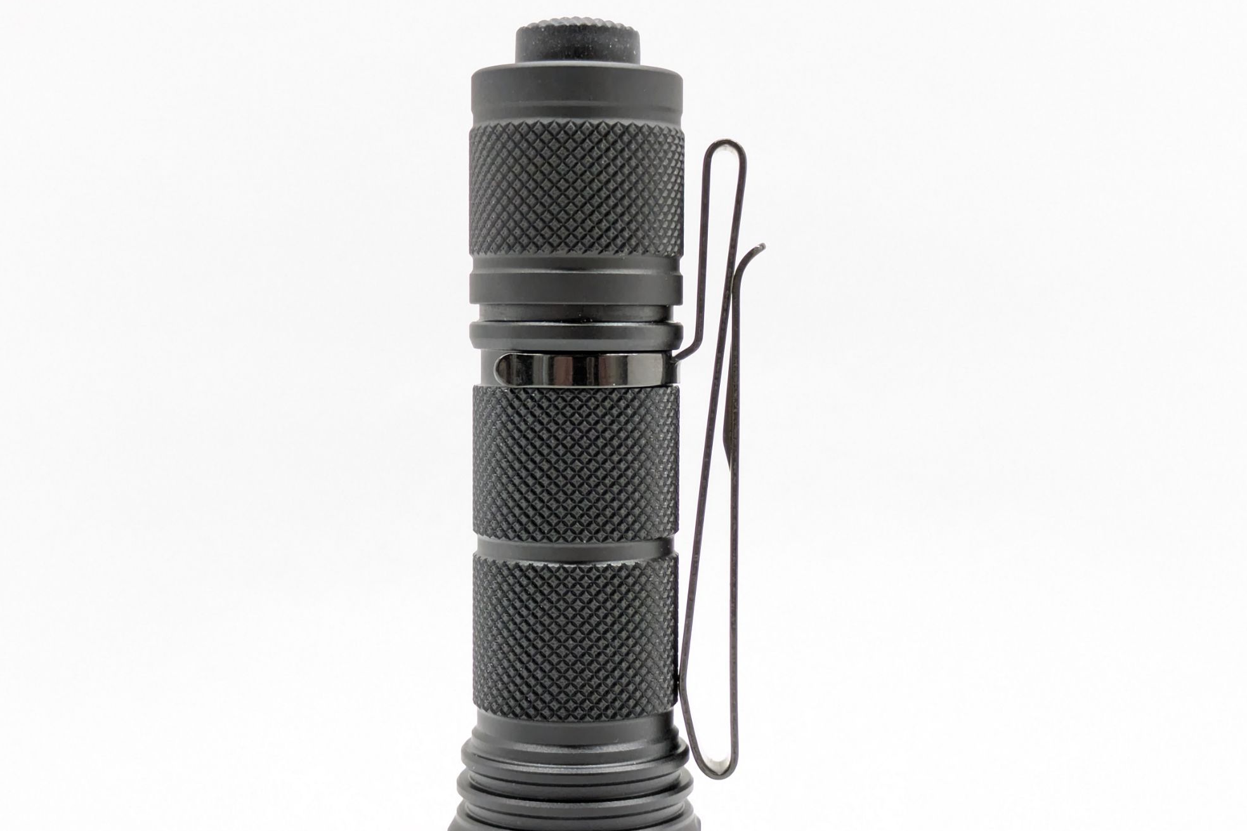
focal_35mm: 54
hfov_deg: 36.9
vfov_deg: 25.0
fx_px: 1870
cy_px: 428
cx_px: 618
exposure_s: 1/120
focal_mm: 5.43
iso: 275
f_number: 1.89
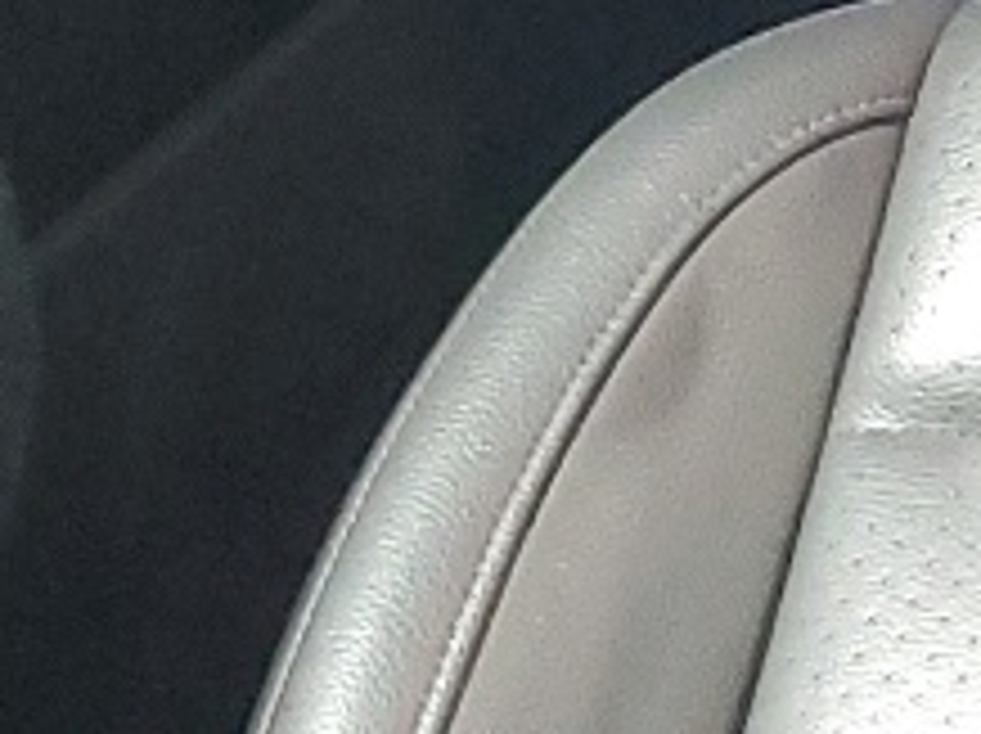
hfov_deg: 8.4
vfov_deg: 7.7
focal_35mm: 191
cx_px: 3096
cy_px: -257
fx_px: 5407
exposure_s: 1/24
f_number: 1.5
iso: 323
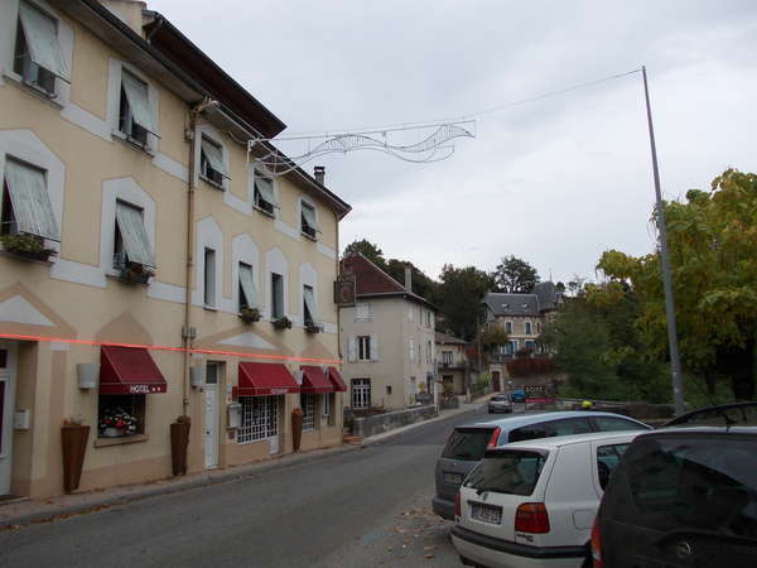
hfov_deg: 63.4
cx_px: 378
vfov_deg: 49.7
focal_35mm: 28
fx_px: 612
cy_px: 284
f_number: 2.7
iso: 80
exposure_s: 1/500
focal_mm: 4
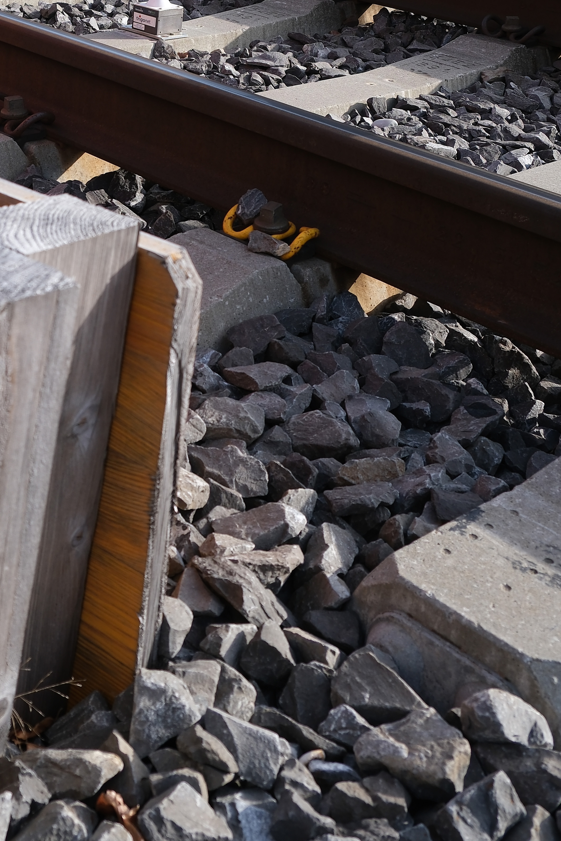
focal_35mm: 53
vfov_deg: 35.3
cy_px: 85
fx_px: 1239
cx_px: 29
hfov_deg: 24.6
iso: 160
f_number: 5
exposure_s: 1/320
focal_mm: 18
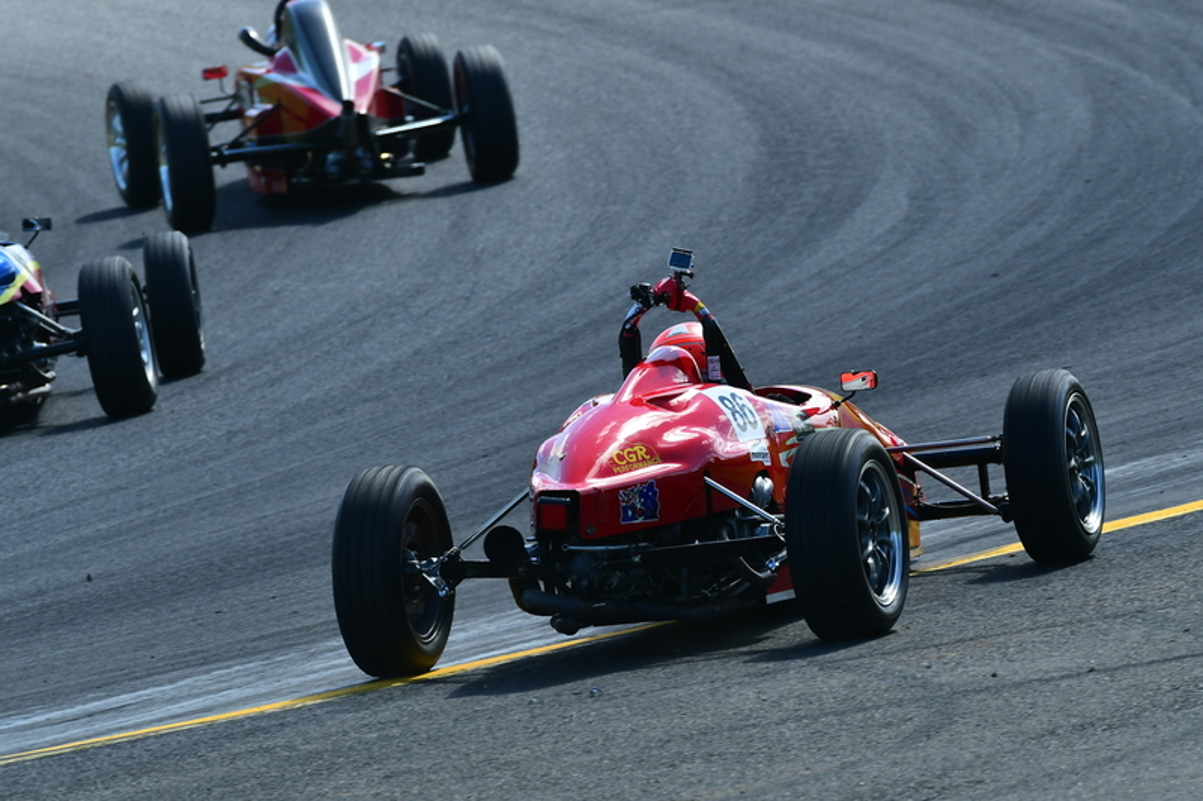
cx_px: 602
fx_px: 18541
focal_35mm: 555
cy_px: 400
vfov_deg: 2.5
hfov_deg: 3.7
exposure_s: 1/640
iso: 500
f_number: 9
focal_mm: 370
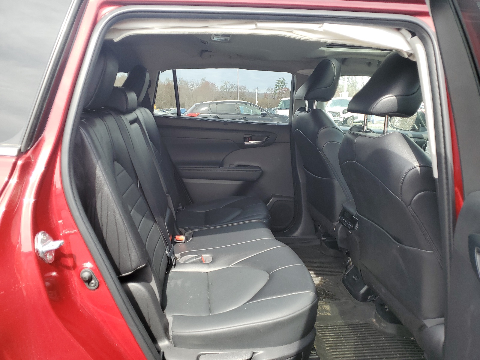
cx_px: 240
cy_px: 180
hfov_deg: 67.3
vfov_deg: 53.1
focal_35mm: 26
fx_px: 361
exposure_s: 1/357
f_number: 1.5
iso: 50
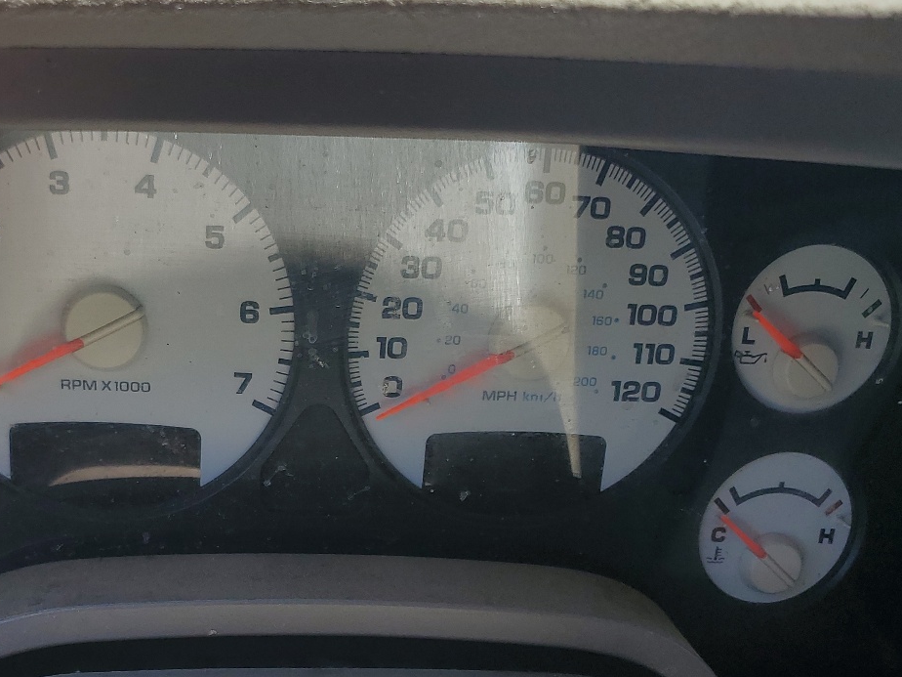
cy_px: 576
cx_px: 284
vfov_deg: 31.1
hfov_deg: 41.4
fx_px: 1173
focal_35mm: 45
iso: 50
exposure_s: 1/286
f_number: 1.5
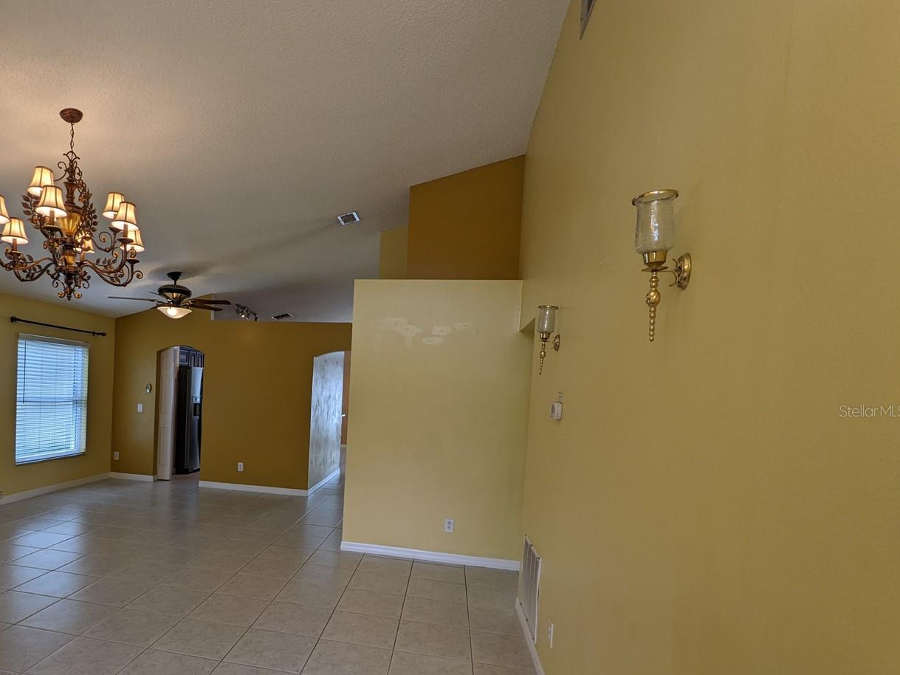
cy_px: 411
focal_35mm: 21
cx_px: 318
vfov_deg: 62.8
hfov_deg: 77.1
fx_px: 546
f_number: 2.2
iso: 54
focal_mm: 2.22
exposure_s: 1/100
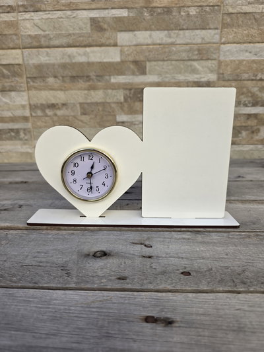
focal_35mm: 23
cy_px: 176
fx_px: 234
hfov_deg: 58.9
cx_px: 132
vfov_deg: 73.9
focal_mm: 6.3
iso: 80
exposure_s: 1/1354
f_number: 1.7
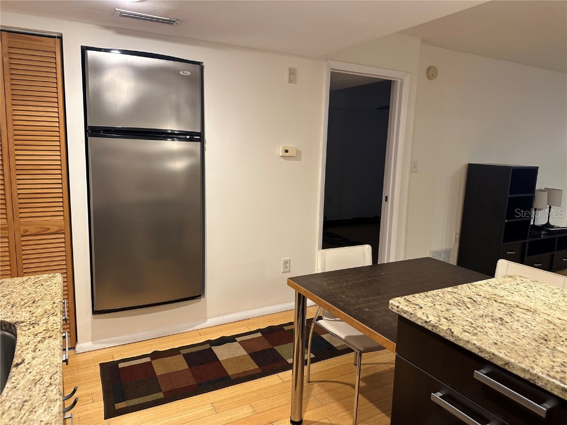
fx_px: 393
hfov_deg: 71.6
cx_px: 284
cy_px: 212
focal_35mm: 24
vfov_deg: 56.8
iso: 160
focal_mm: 6.86
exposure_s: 1/60
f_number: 1.78
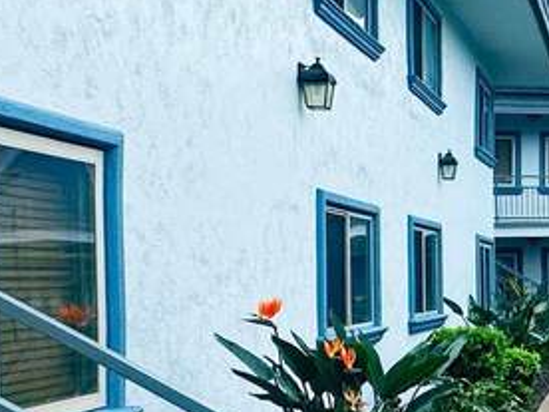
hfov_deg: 21.6
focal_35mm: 65
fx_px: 1031
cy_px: 231
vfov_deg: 22.6
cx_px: 941
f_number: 2.2
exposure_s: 1/415
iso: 40
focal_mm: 2.22
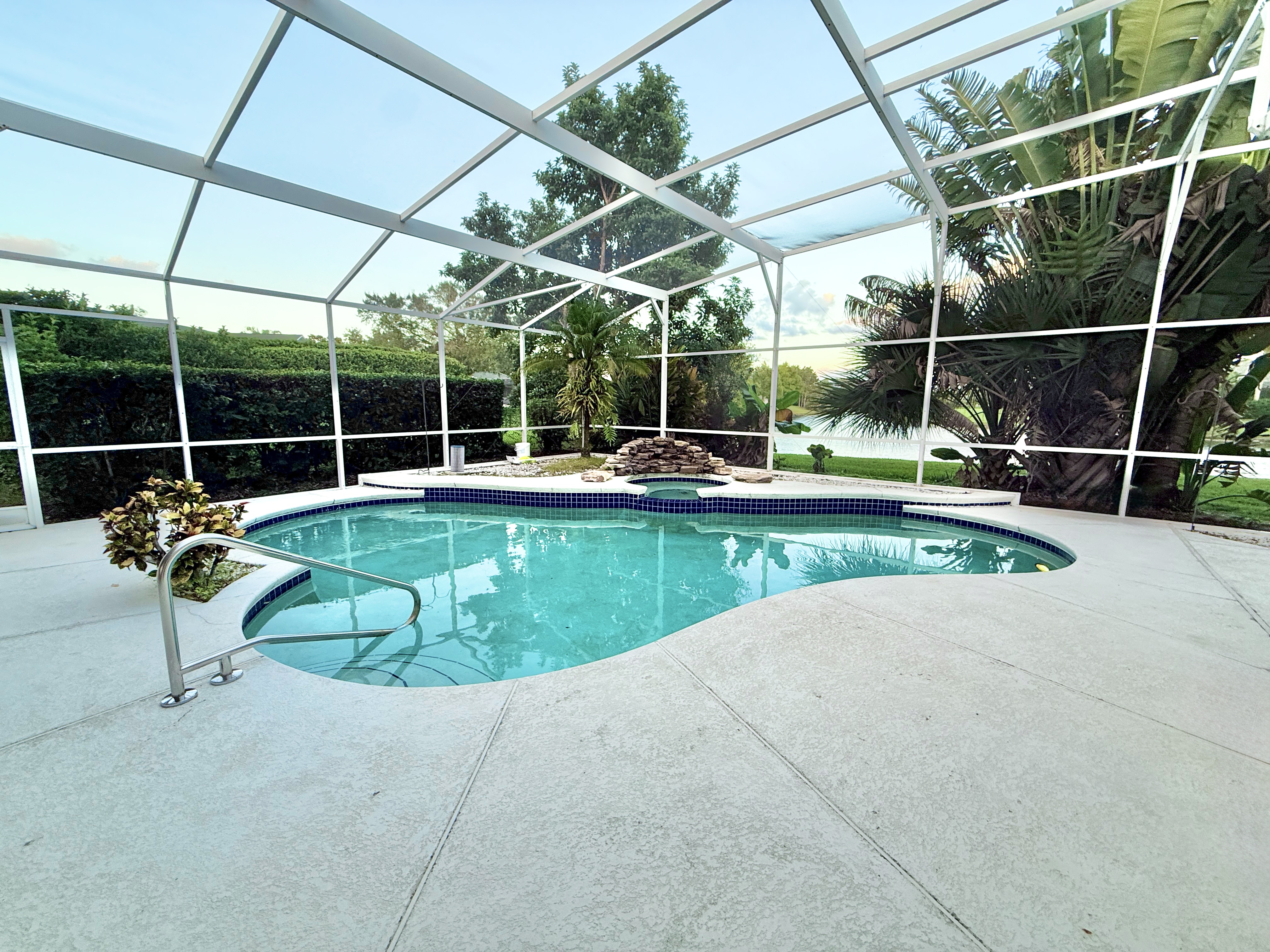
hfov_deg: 102.1
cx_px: 635
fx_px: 514
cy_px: 476
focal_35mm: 14
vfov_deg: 85.7
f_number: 2.2
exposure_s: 1/99
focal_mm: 2.22
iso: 160
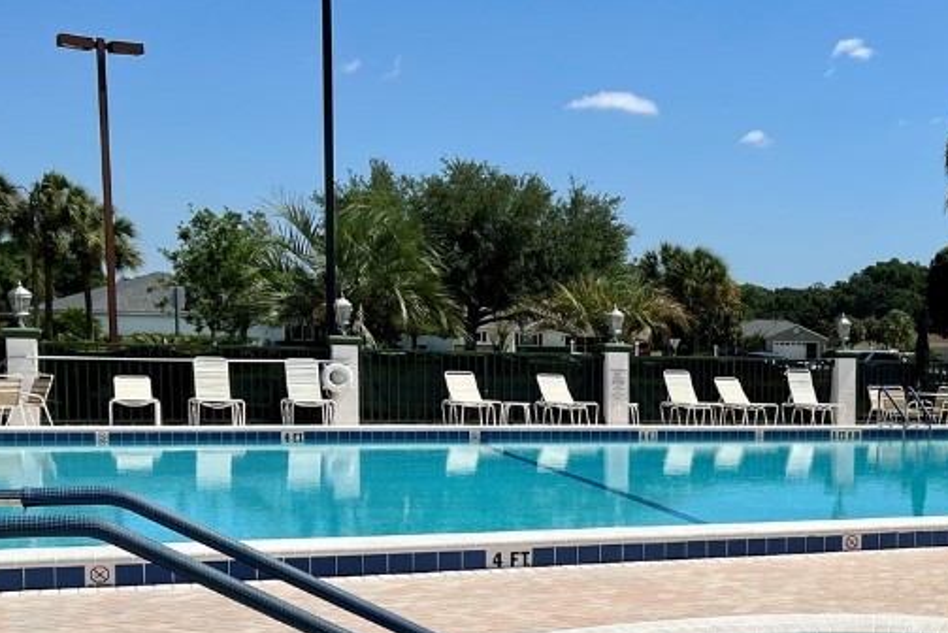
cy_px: 507
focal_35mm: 55
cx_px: 884
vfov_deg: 24.3
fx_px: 1449
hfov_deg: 33.9
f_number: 1.5
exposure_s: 1/9434
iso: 50
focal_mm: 5.7
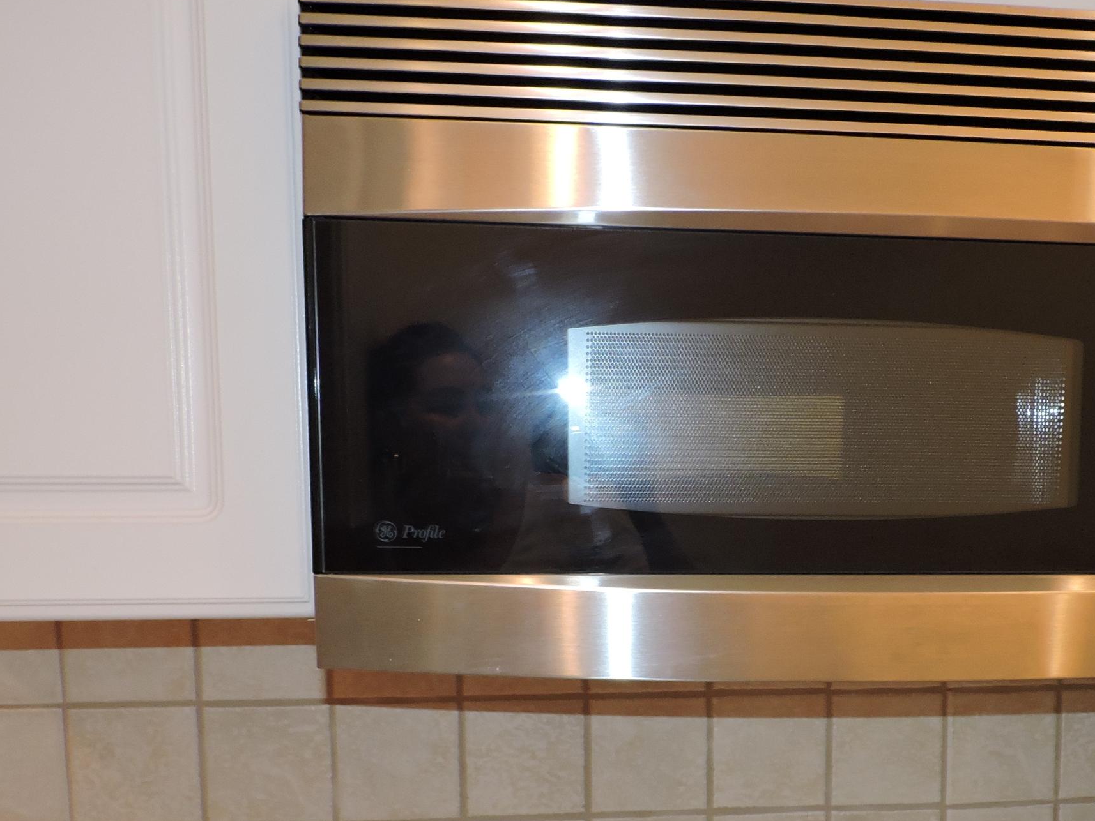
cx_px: 773
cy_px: 627
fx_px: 1329
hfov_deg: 43.8
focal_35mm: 42
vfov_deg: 33.6
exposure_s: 1/30
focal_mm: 4.3
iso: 200
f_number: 3.7
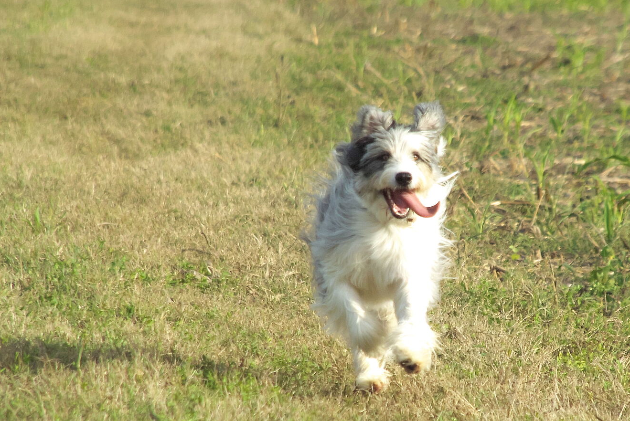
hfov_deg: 3.8
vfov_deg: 2.5
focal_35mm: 546
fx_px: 9563
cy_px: 254
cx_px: 412
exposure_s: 1/4000
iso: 1600
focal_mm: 200
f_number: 6.3
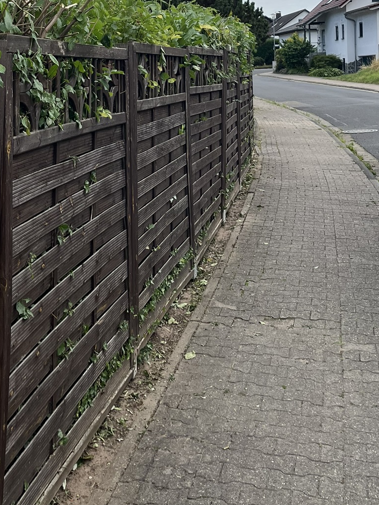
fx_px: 759
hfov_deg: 27.9
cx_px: 144
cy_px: 77
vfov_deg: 35.2
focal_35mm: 52
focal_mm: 5.1
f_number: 1.6
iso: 50
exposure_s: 1/3876
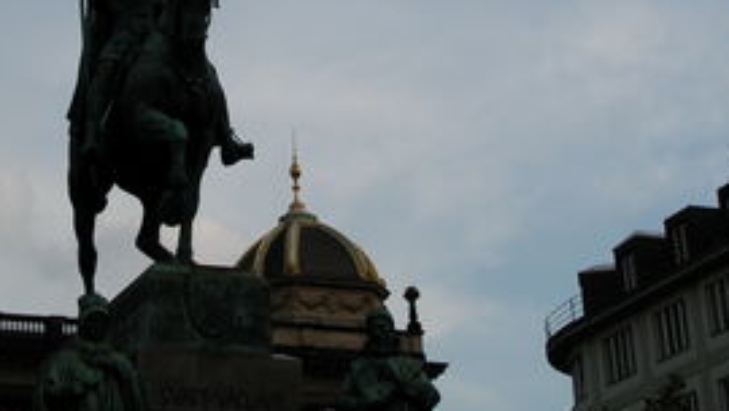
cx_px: 227
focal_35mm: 113
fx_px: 2185
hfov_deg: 18.9
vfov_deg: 10.7
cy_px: 51
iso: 100
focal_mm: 17.8
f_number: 5.9
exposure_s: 1/389
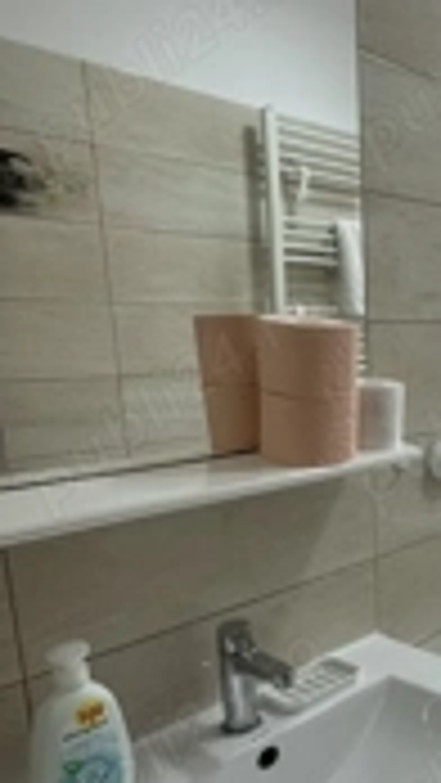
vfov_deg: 56.3
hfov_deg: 26.1
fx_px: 727
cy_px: 464
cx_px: 639
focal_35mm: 35
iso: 80
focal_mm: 2.22
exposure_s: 1/100
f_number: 2.2
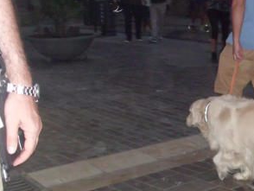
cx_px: 262
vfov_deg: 19.3
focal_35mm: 75
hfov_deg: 24.6
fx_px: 551
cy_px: 169
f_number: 2.9
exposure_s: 1/60
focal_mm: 6.3
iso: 400
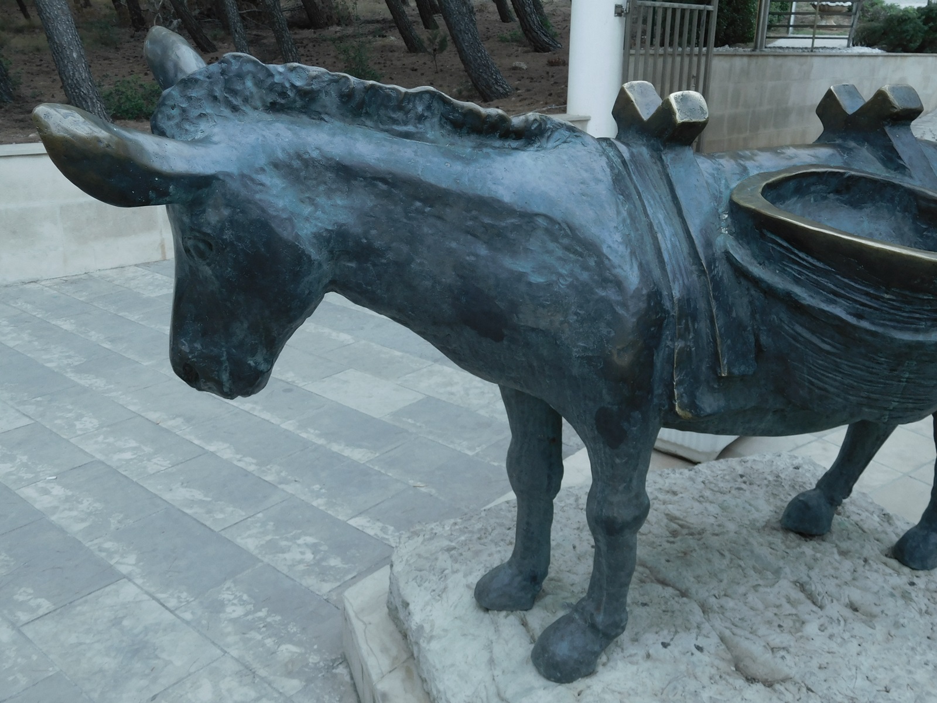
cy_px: 352
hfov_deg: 56.8
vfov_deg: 44.2
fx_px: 866
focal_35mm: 32
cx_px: 468
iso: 140
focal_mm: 5.7
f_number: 3.6
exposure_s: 1/30
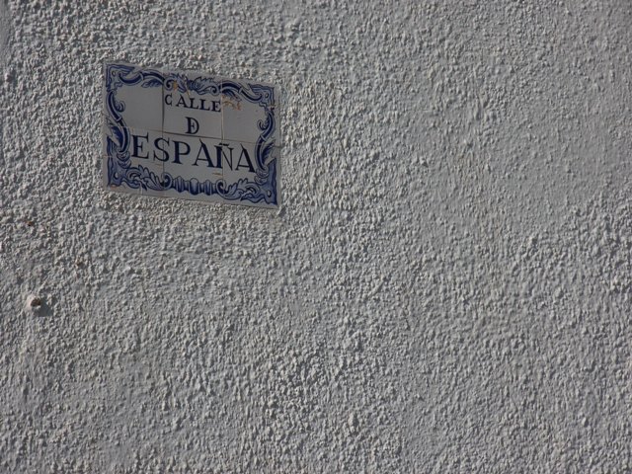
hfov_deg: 14.1
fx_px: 2556
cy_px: 237
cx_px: 316
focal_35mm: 140
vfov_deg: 10.6
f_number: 4.1
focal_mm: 29.4
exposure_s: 1/1250
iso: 50
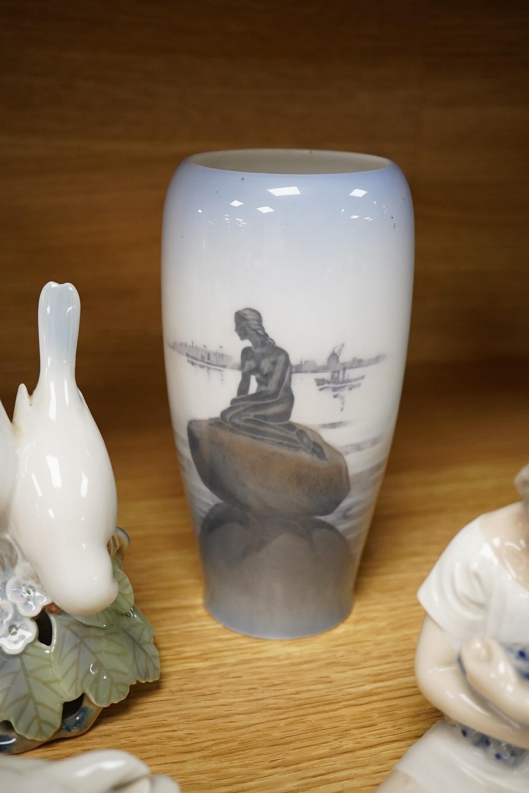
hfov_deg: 29.9
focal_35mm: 45
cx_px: 264
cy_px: 396
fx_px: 992
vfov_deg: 43.6
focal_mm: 30
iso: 2500
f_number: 6.3
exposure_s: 1/320
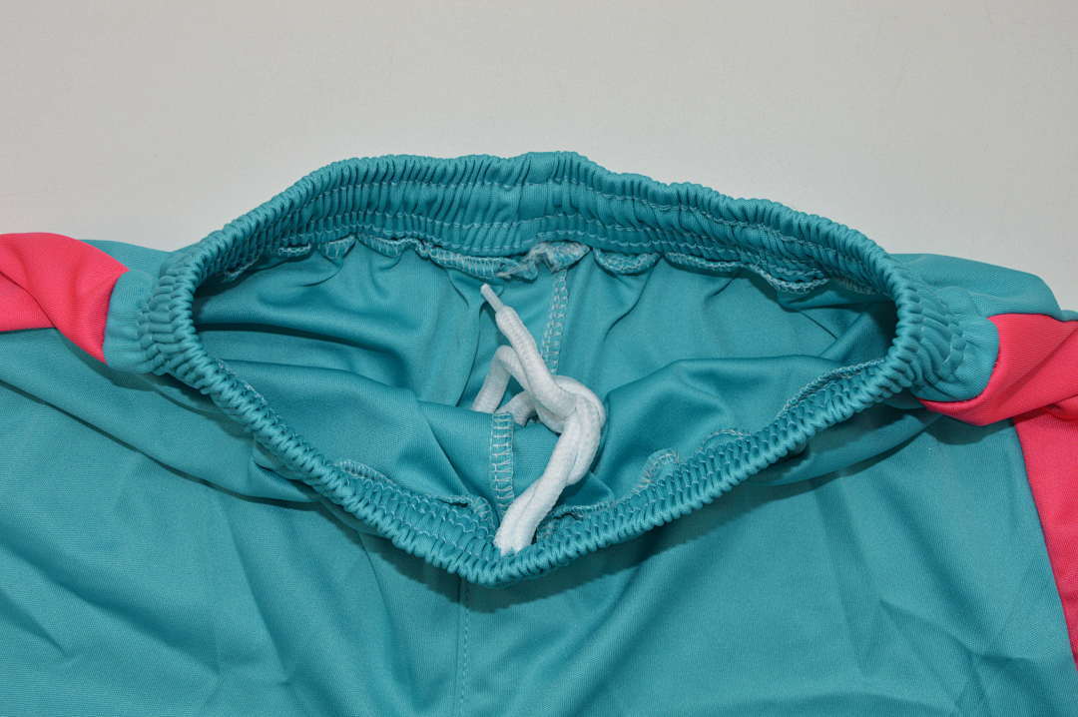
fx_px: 1526
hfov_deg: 38.9
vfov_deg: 26.4
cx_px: 539
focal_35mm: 51
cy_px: 358
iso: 400
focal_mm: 34
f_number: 10
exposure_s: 1/200
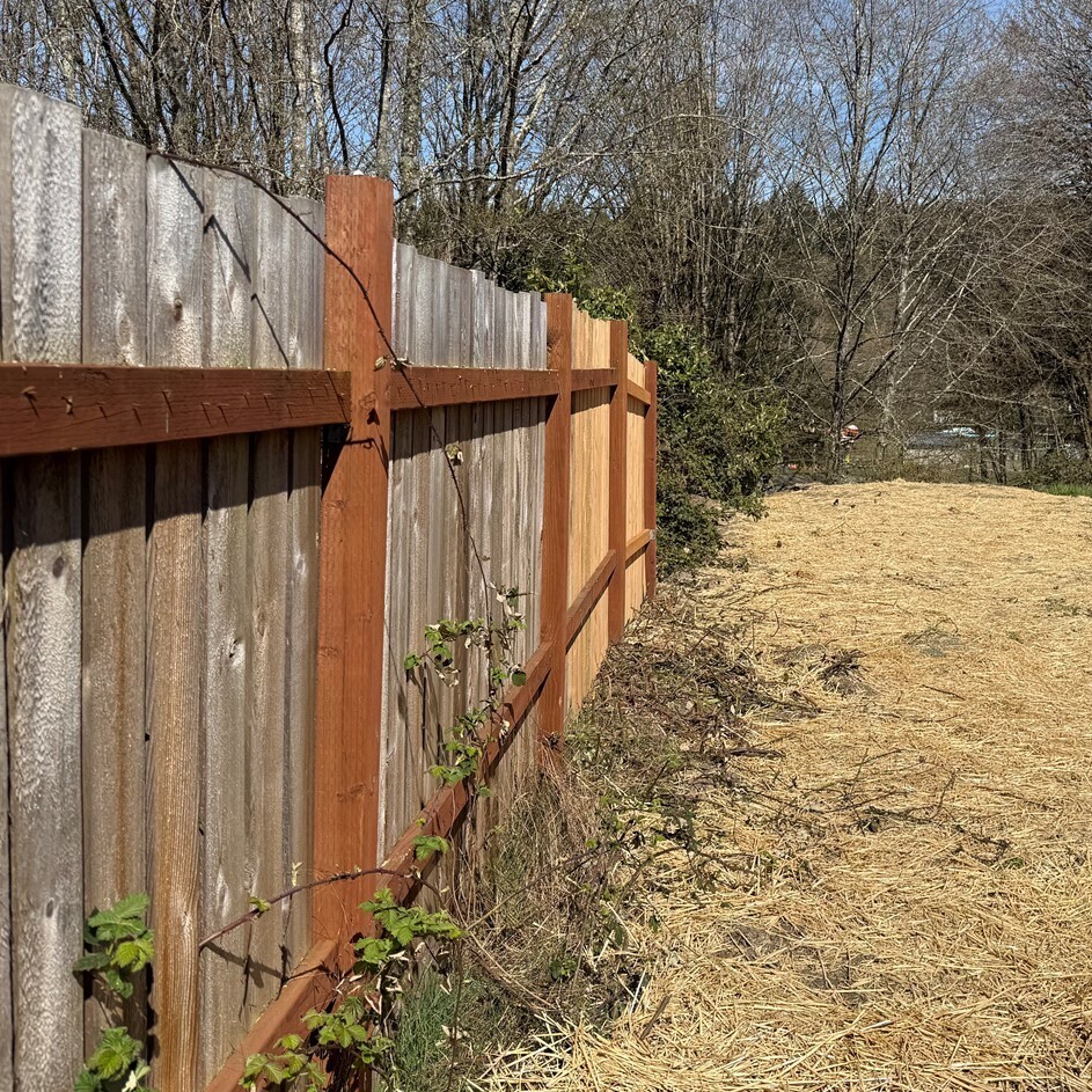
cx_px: 787
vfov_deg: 45.8
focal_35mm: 36
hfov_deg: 44.8
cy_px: 435
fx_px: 1285
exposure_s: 1/6173
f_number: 1.78
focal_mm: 6.76
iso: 80
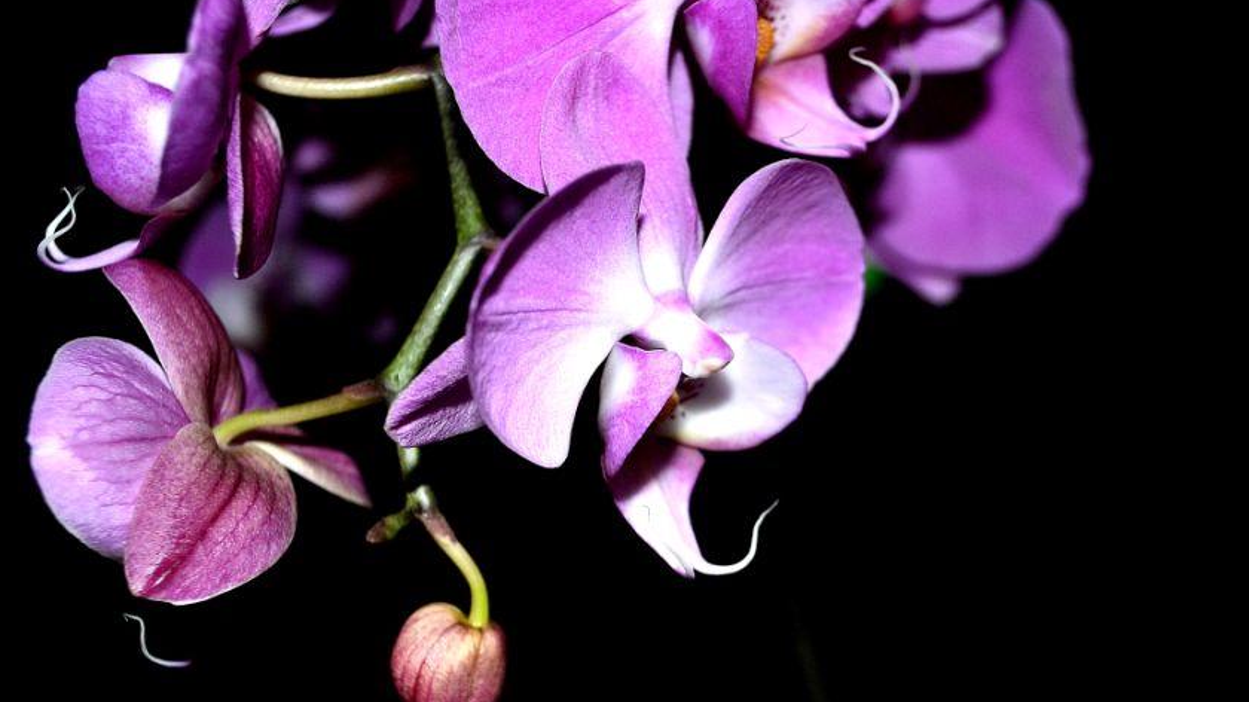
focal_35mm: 46
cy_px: 429
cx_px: 732
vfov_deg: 25.9
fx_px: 1523
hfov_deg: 44.4
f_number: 4
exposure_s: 1/60
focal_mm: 24
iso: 180
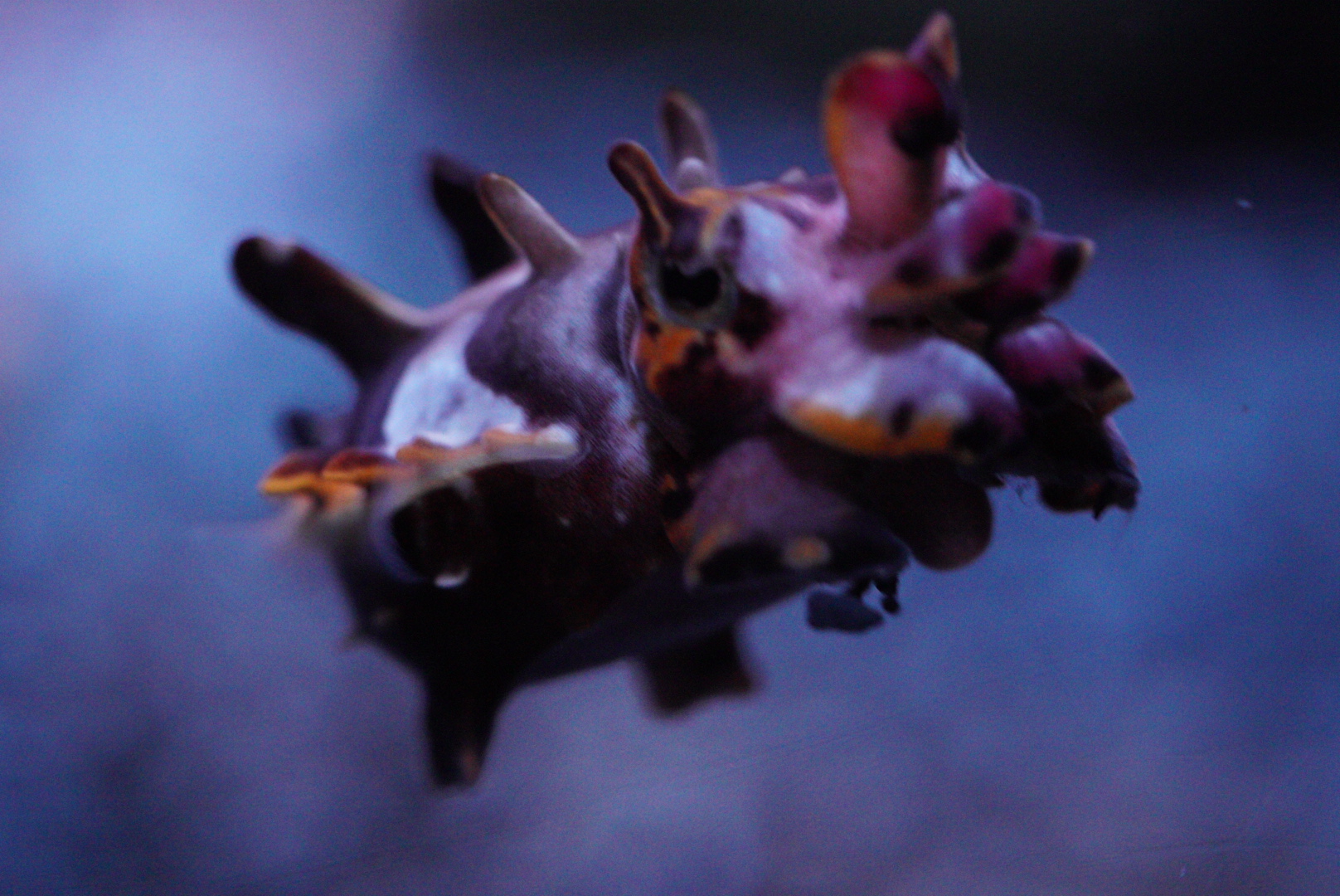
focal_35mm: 135
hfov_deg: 15.2
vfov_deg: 10.2
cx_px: 670
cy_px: 448
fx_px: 5028
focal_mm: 90
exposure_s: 1/60
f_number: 3.5
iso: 6400
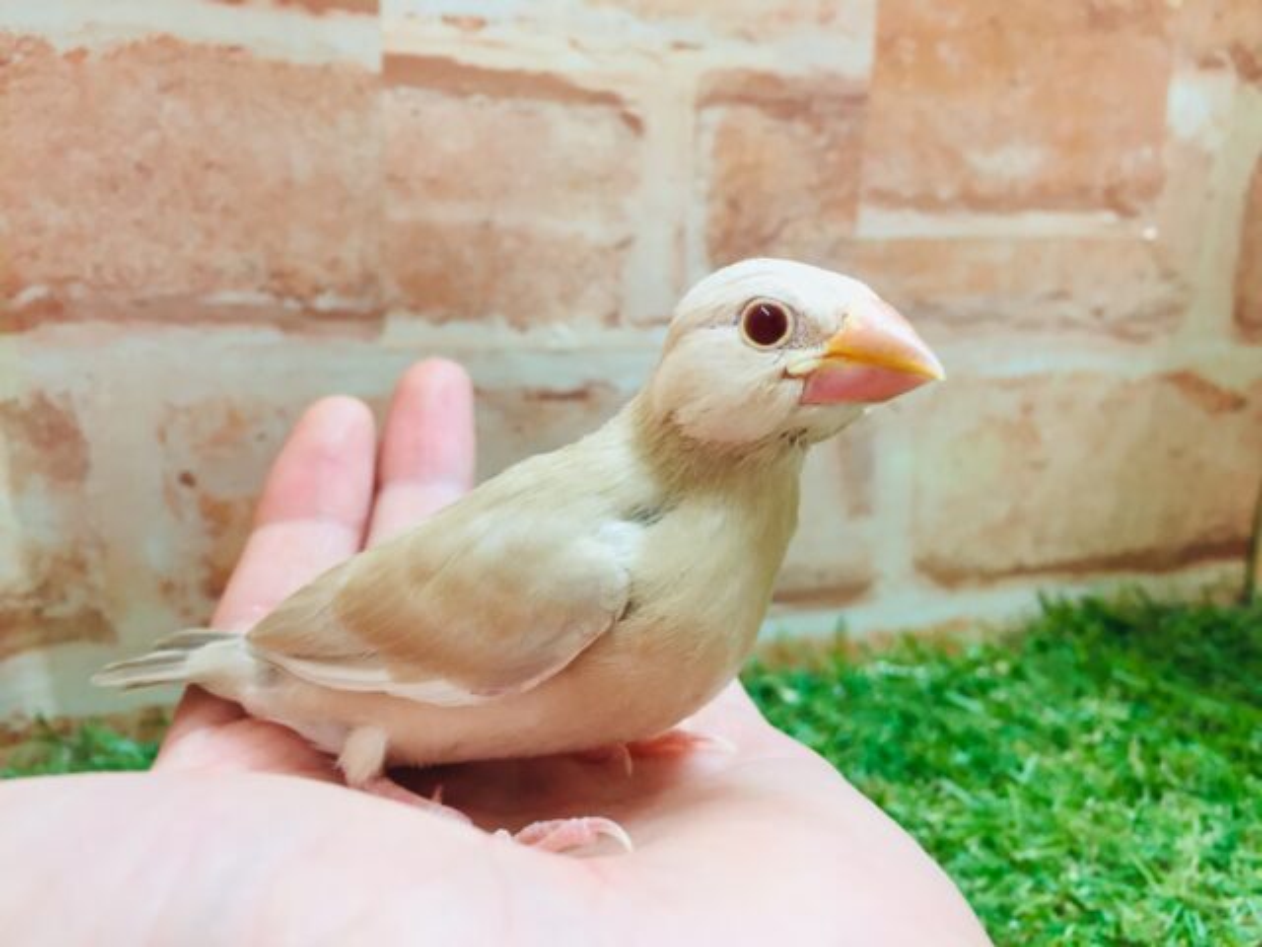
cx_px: 631
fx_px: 1057
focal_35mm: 29
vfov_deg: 48.2
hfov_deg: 61.7
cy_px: 474
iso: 64
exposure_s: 1/30
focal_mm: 4.15
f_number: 2.2
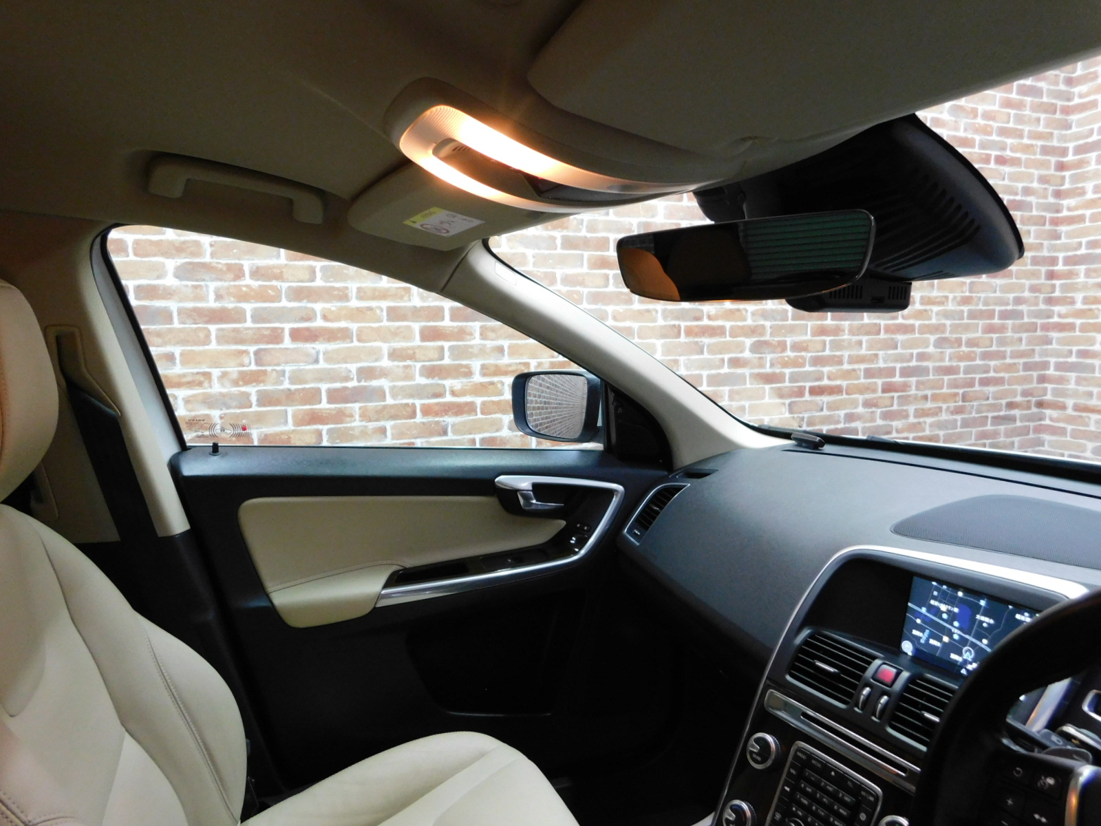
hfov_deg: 73.9
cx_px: 550
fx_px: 732
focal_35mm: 23
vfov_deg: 58.9
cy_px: 413
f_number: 3
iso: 400
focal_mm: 4
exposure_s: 1/25
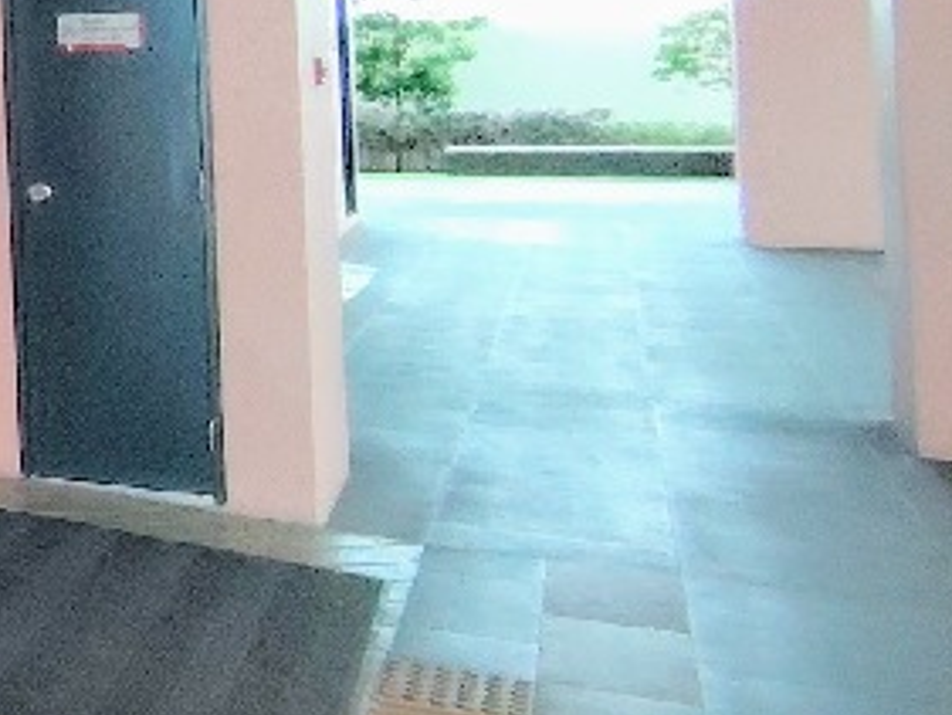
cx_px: -742
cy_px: 58
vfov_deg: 23.0
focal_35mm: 62
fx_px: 1706
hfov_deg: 21.3
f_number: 2.2
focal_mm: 1.43
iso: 287
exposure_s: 1/100
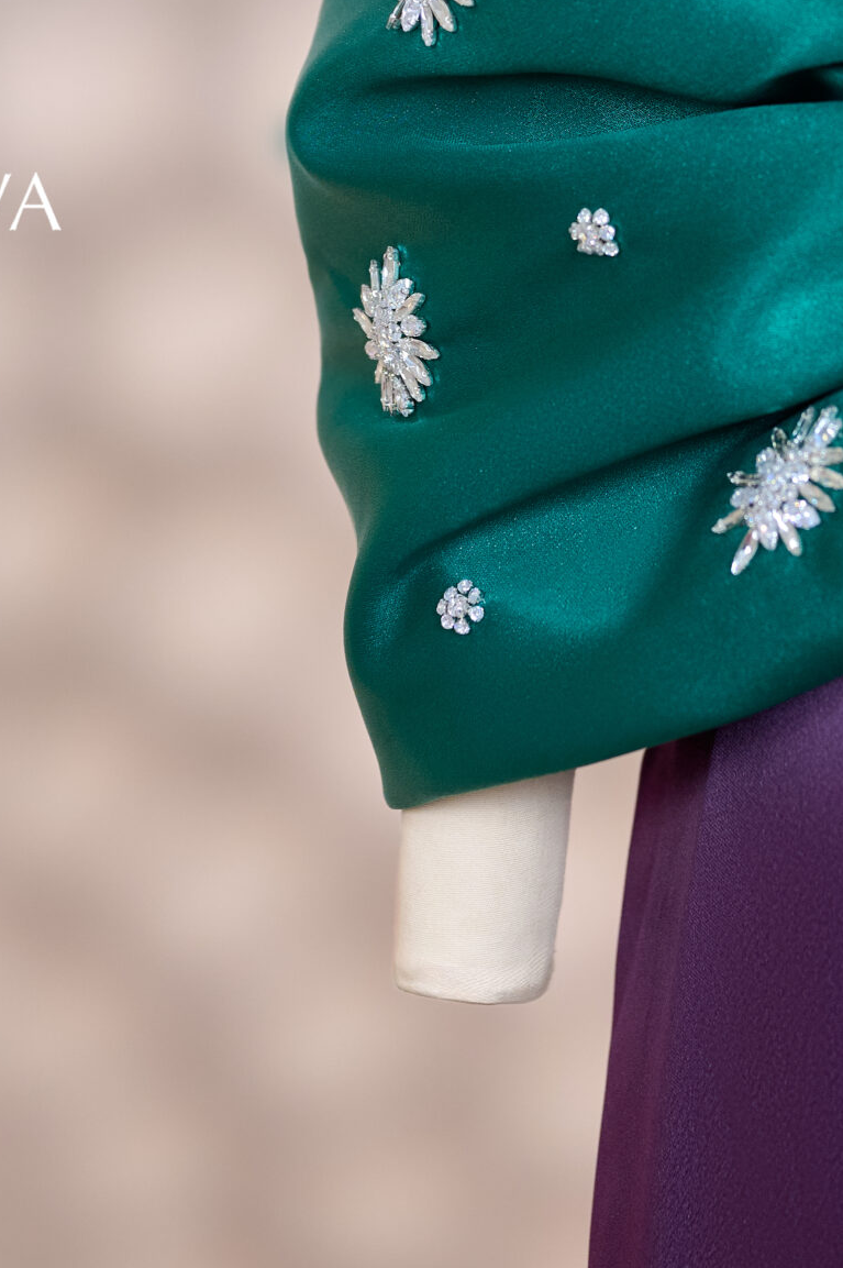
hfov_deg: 12.3
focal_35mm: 111
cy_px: 108
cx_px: 578
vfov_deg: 18.1
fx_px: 3904
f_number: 2.8
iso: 800
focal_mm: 50
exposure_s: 1/200
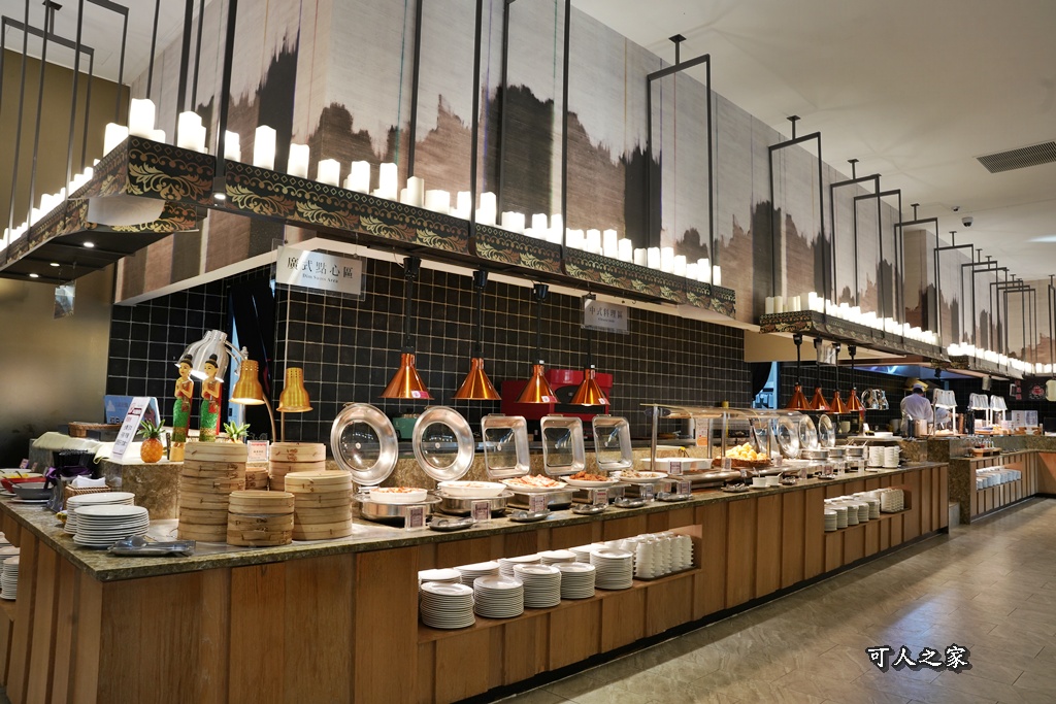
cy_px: 352
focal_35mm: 25
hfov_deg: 71.3
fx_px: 736
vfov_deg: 51.1
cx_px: 528
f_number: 8
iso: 640
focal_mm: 25.1
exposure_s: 1/25
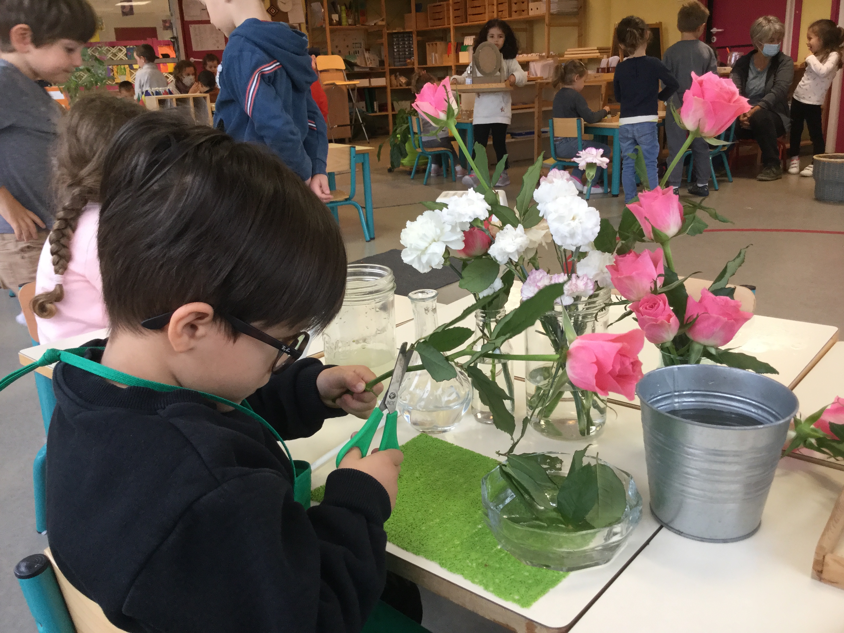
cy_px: 316
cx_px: 422
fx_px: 756
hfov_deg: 58.4
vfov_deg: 45.4
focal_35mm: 31
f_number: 2.4
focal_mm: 3.3
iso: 80
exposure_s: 1/33
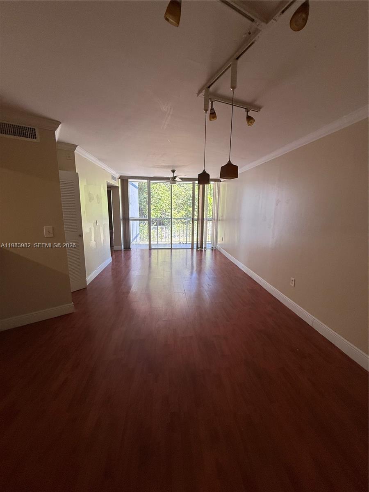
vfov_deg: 102.1
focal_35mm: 14
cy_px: 246
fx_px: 199
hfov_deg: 85.7
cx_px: 184
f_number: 2.2
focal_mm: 2.22
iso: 200
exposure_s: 1/99
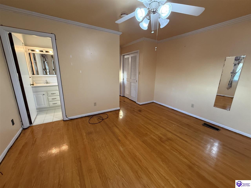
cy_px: 94
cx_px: 126
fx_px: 102
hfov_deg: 102.1
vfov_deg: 85.7
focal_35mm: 14
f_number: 2.2
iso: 400
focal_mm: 2.22
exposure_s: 1/60
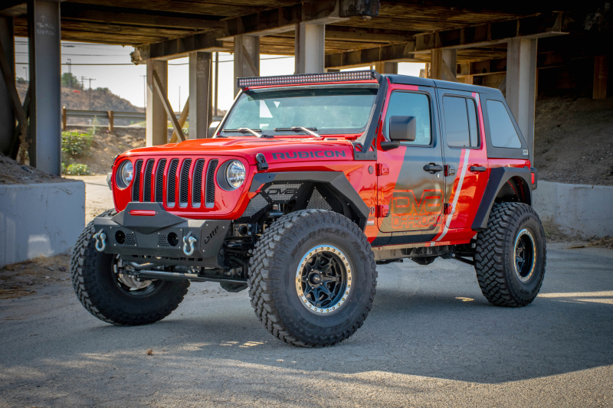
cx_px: 306
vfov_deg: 20.2
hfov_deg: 29.9
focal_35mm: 68
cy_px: 204
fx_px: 1149
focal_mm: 45
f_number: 5.6
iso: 400
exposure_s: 1/500
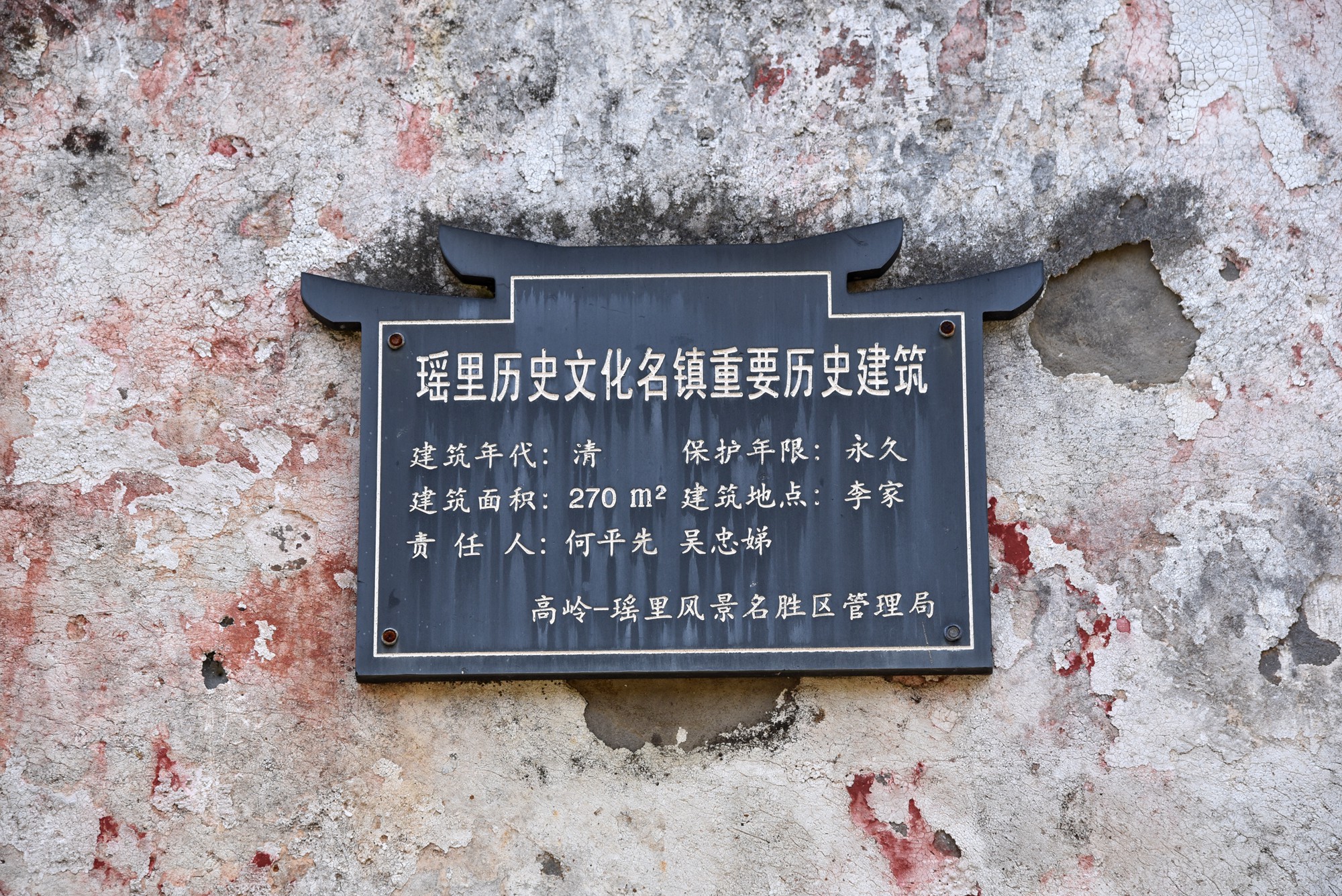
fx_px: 4475
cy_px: 448
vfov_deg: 11.4
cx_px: 671
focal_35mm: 120
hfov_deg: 17.1
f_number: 5.6
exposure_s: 1/500
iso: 200
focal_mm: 120
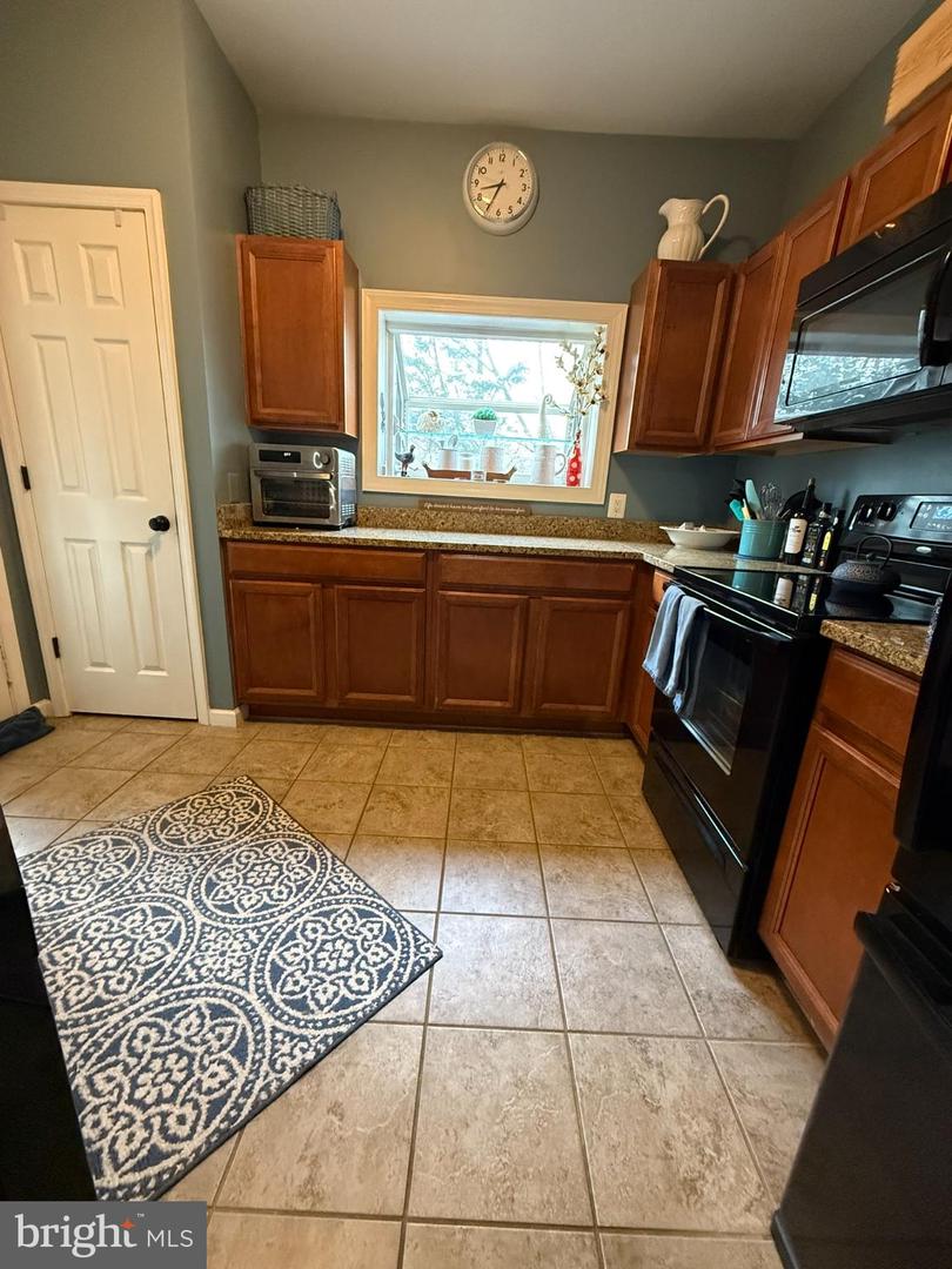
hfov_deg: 85.7
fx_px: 513
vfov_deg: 102.1
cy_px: 634
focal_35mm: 14
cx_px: 476
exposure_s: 1/60
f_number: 2.2
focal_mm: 2.22
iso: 640
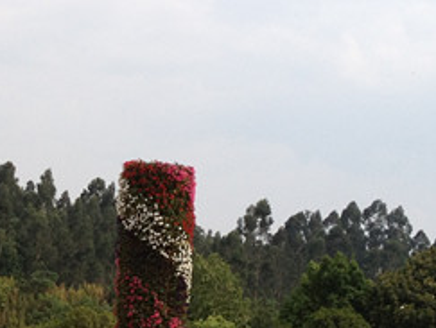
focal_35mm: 115
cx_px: -22
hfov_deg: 16.7
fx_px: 1451
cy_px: 151
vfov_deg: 12.9
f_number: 2.4
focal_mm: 4.28
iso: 64
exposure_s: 1/1972
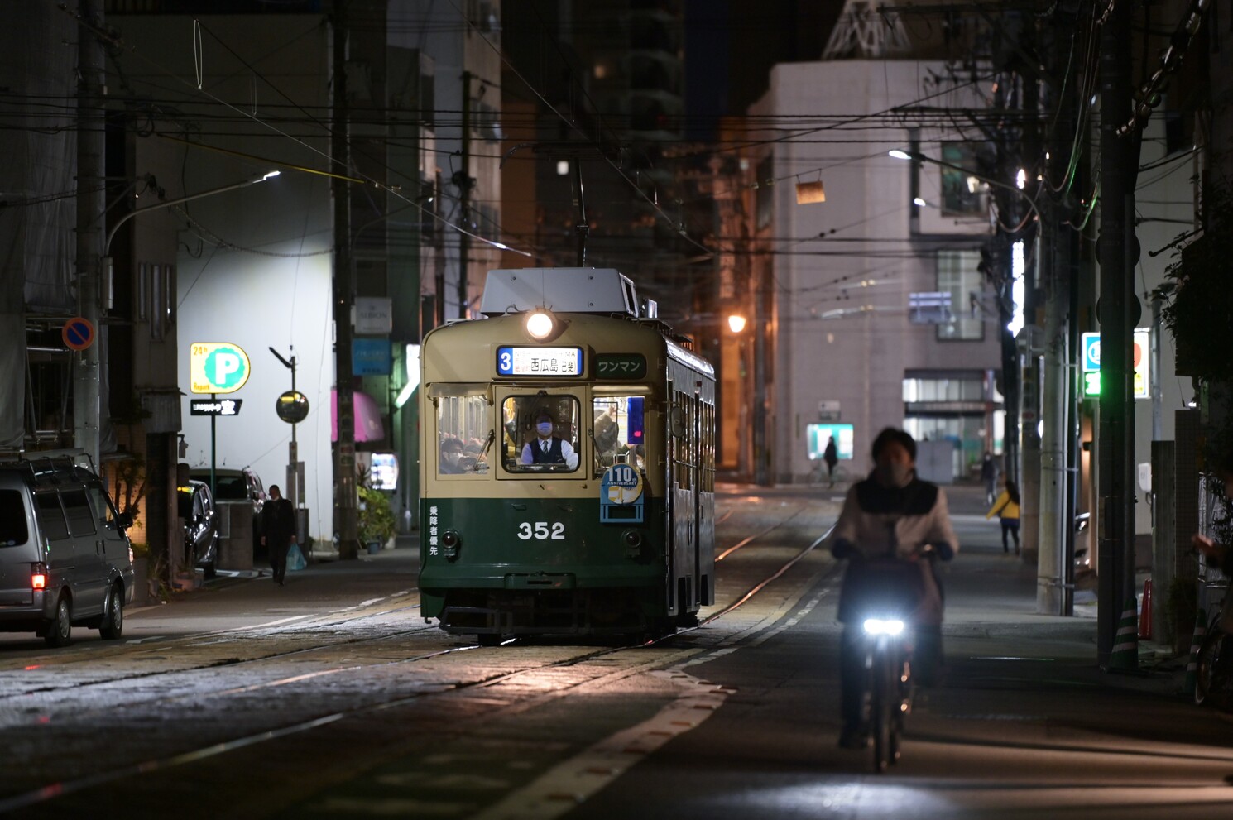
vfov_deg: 6.9
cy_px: 410
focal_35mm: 200
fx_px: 6845
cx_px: 616
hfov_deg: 10.3
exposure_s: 1/60
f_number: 2.8
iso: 1600
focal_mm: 200
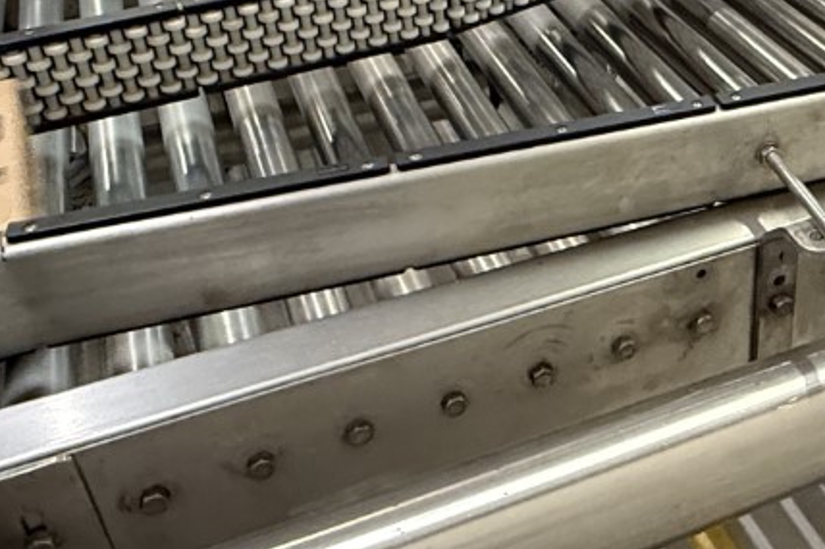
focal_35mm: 49
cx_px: 671
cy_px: 110
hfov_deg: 38.7
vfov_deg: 27.0
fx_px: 1122
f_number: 2.2
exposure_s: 1/50
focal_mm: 2.22
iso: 640
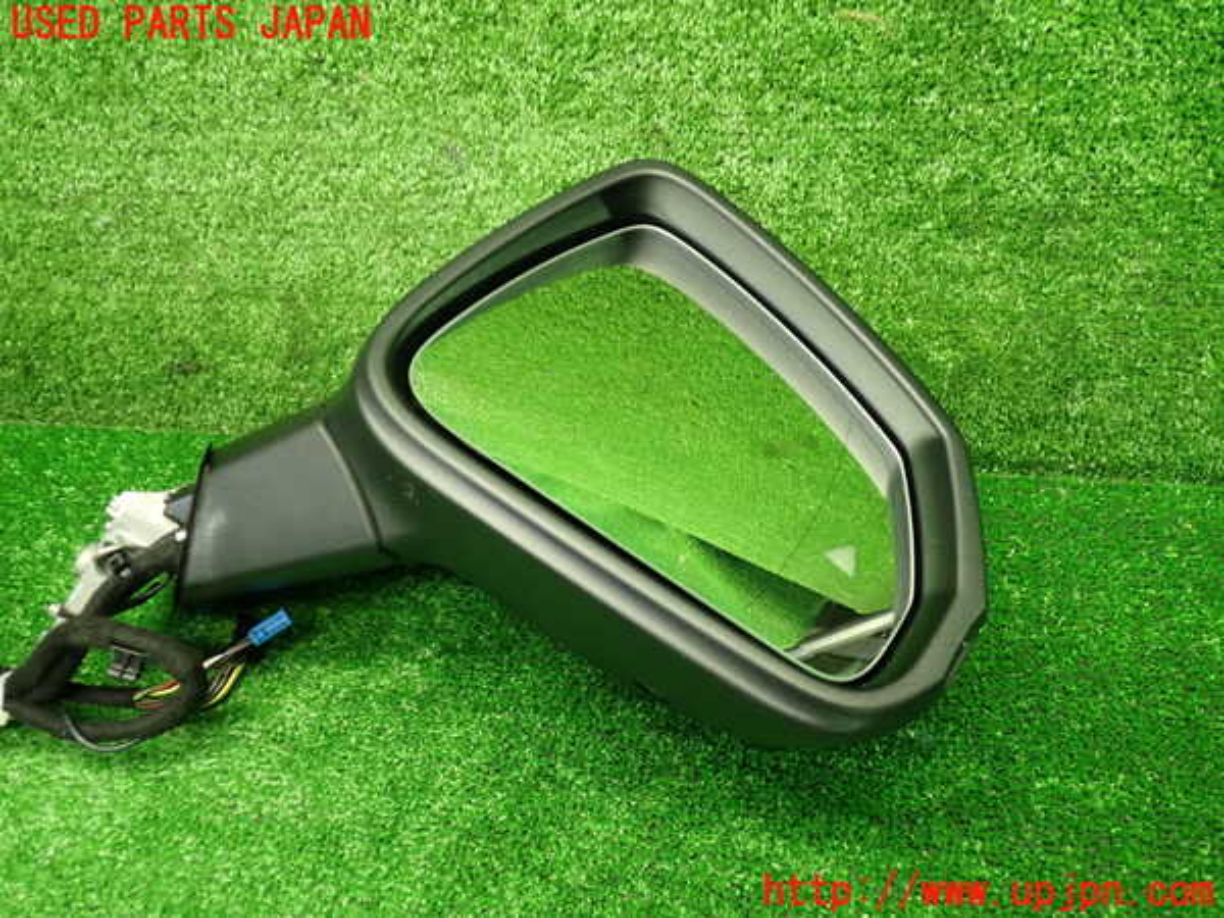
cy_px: 459
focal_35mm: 30
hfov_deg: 60.0
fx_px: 1061
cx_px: 612
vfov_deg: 46.8
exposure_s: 1/30
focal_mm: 5.4
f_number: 2.3
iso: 250
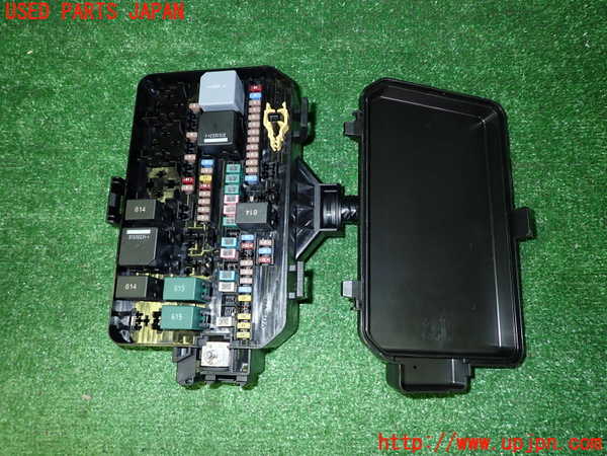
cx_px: 304
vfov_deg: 54.9
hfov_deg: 69.4
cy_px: 228
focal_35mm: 25
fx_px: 438
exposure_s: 1/30
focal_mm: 4.5
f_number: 2
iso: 200
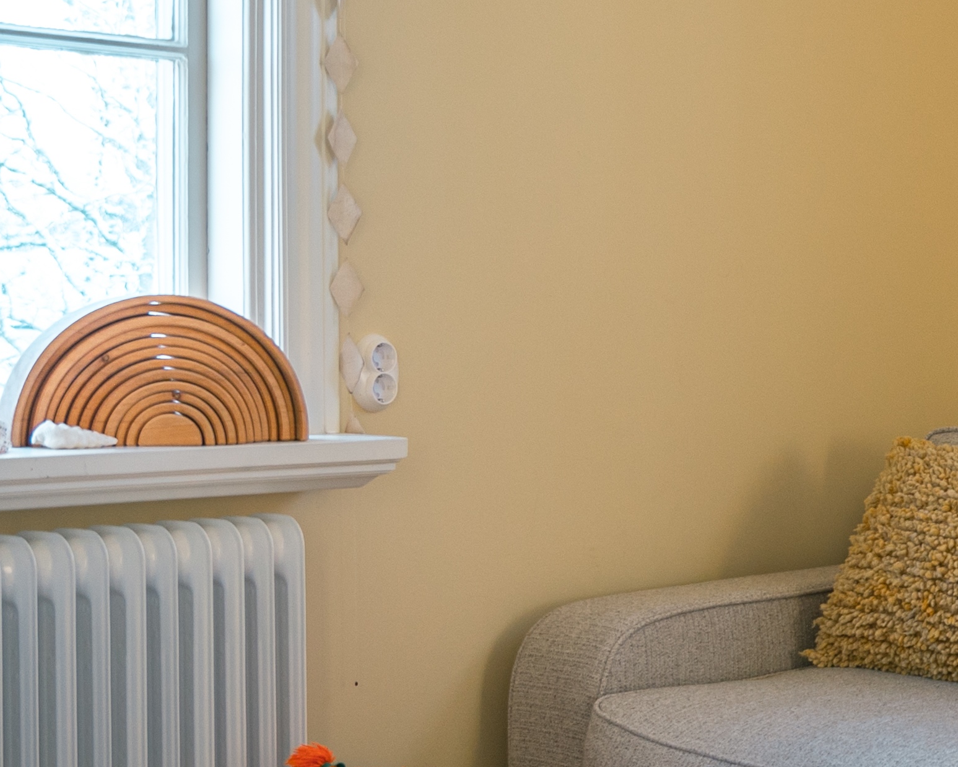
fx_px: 2495
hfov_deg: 19.1
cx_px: 1427
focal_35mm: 88
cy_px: 389
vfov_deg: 17.5
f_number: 2.8
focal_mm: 24
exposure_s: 1/125
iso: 160
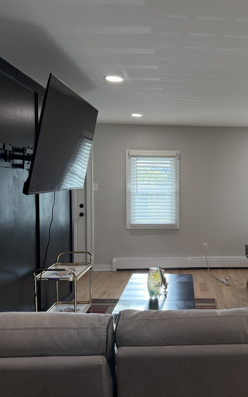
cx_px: 208
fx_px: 368
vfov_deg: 56.7
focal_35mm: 34
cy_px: 198
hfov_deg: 35.7
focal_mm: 6.76
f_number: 1.78
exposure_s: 1/237
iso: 200
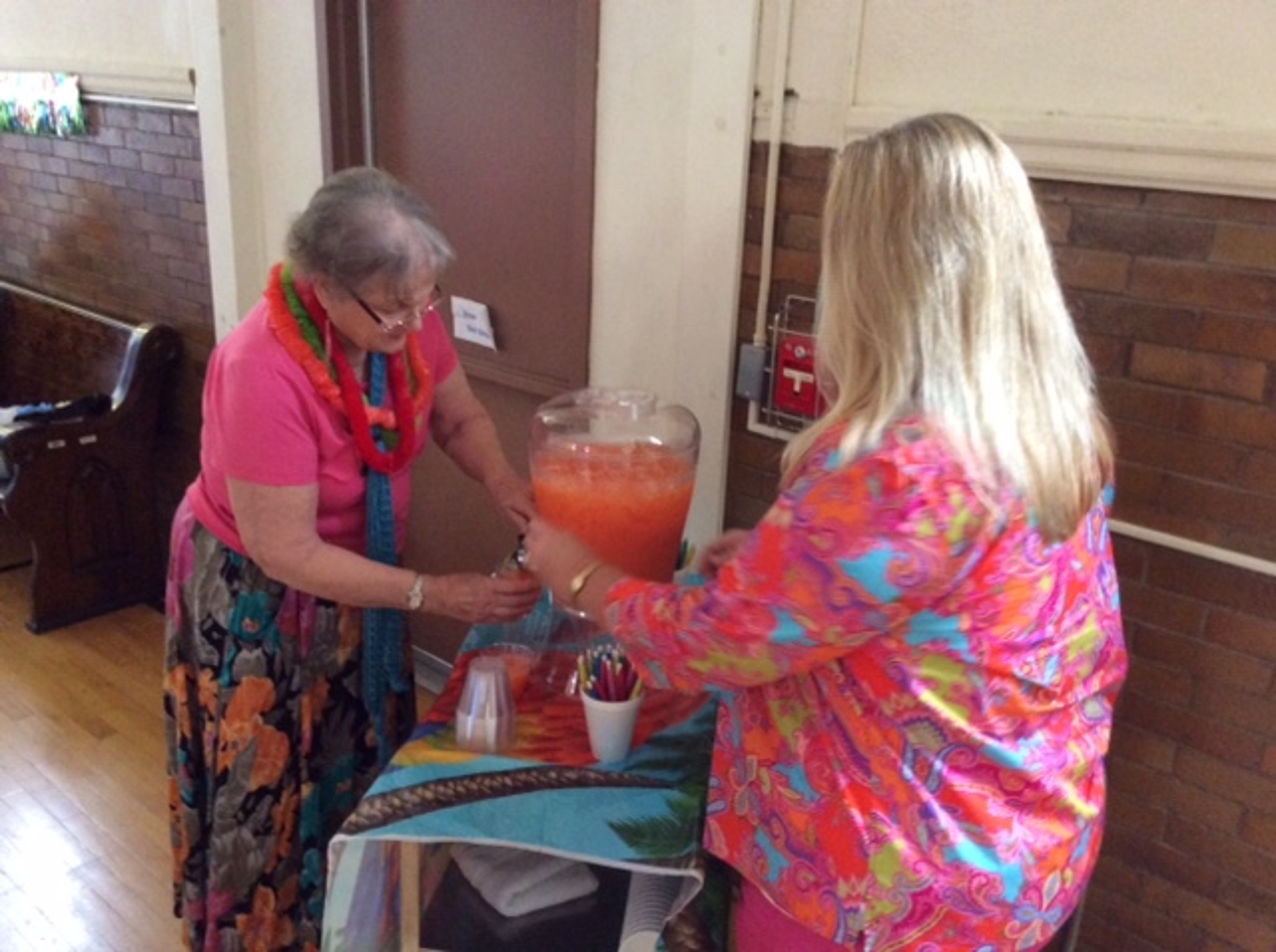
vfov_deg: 44.1
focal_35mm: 32
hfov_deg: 56.9
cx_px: 638
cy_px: 476
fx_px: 1178
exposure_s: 1/24
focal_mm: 3.3
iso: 320
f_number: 2.4
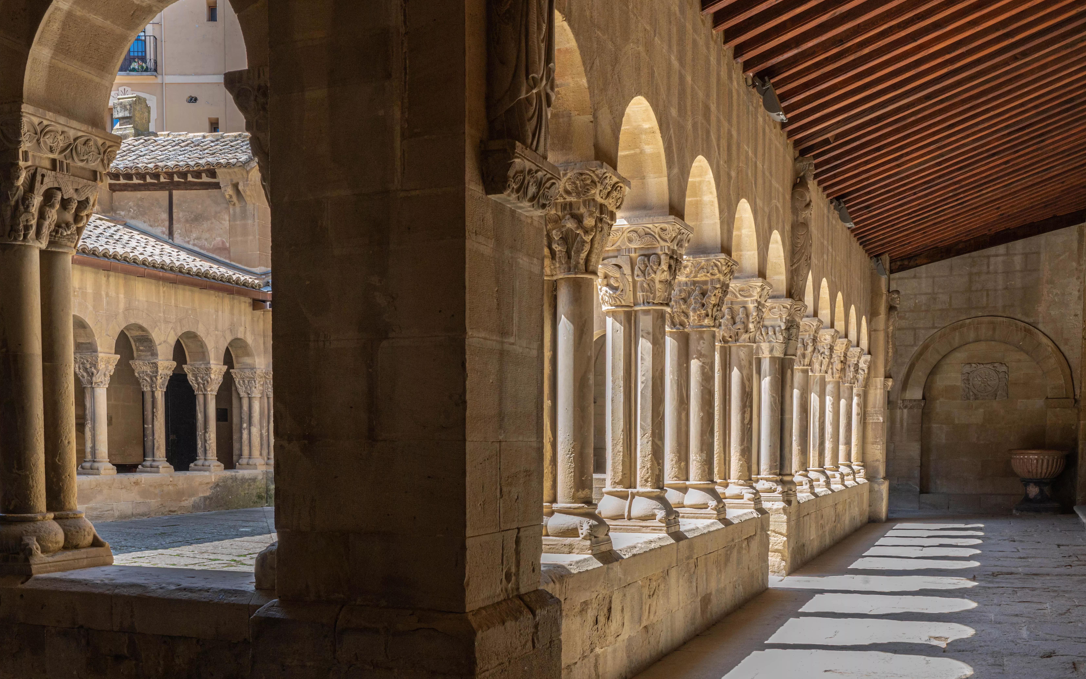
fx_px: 1154
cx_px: 483
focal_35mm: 39
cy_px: 357
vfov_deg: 32.8
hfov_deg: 50.3
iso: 1000
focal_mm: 32
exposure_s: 1/160
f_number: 10
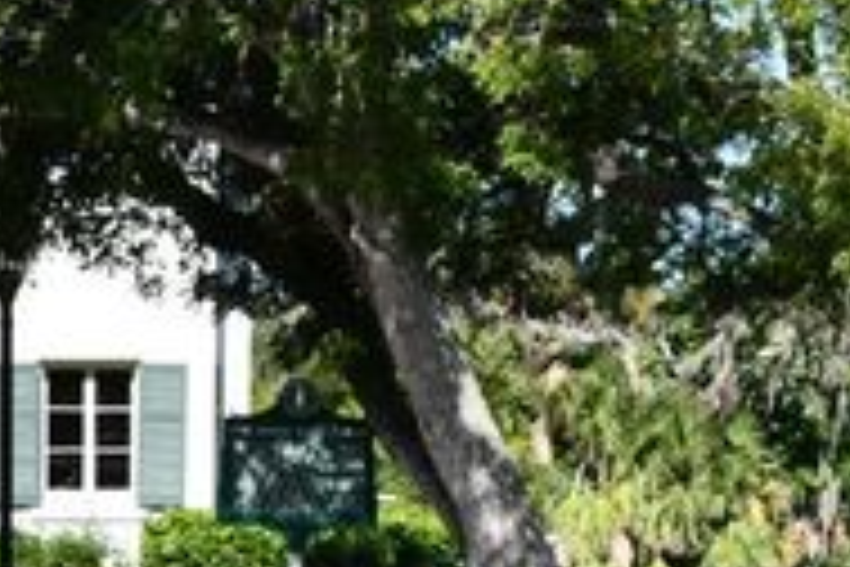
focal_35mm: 217
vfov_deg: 6.3
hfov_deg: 9.1
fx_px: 5123
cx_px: -576
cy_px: 680
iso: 110
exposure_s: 1/250
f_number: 8
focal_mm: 32
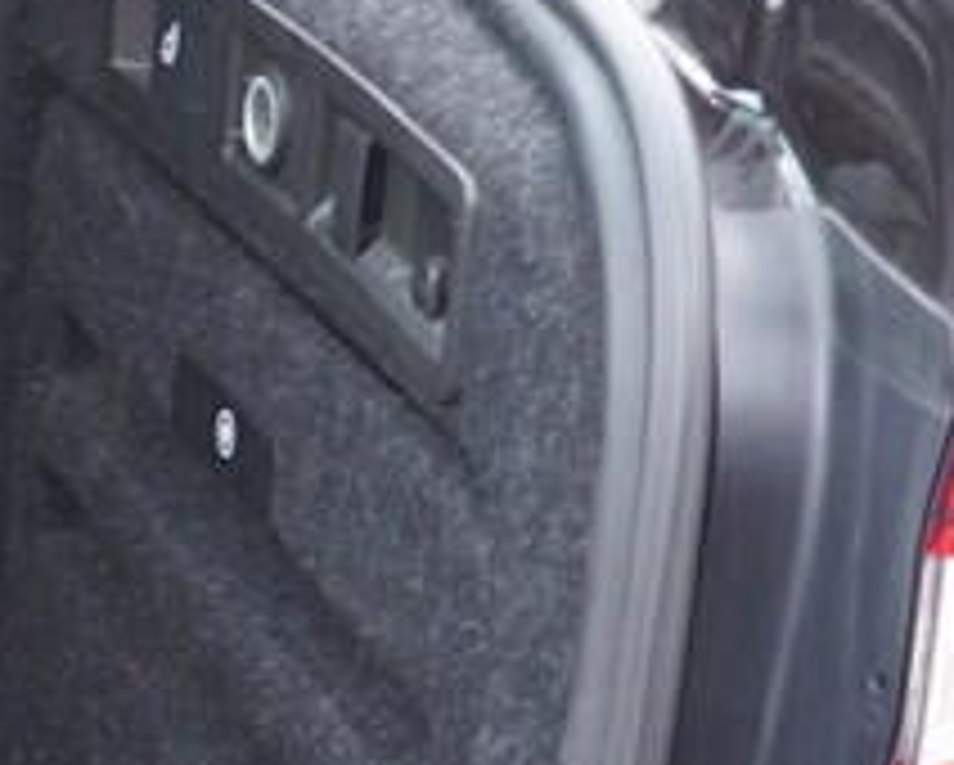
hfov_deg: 10.3
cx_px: -1341
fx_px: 4606
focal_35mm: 163
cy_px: 101
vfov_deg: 9.5
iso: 640
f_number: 2.8
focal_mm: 24
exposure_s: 1/40
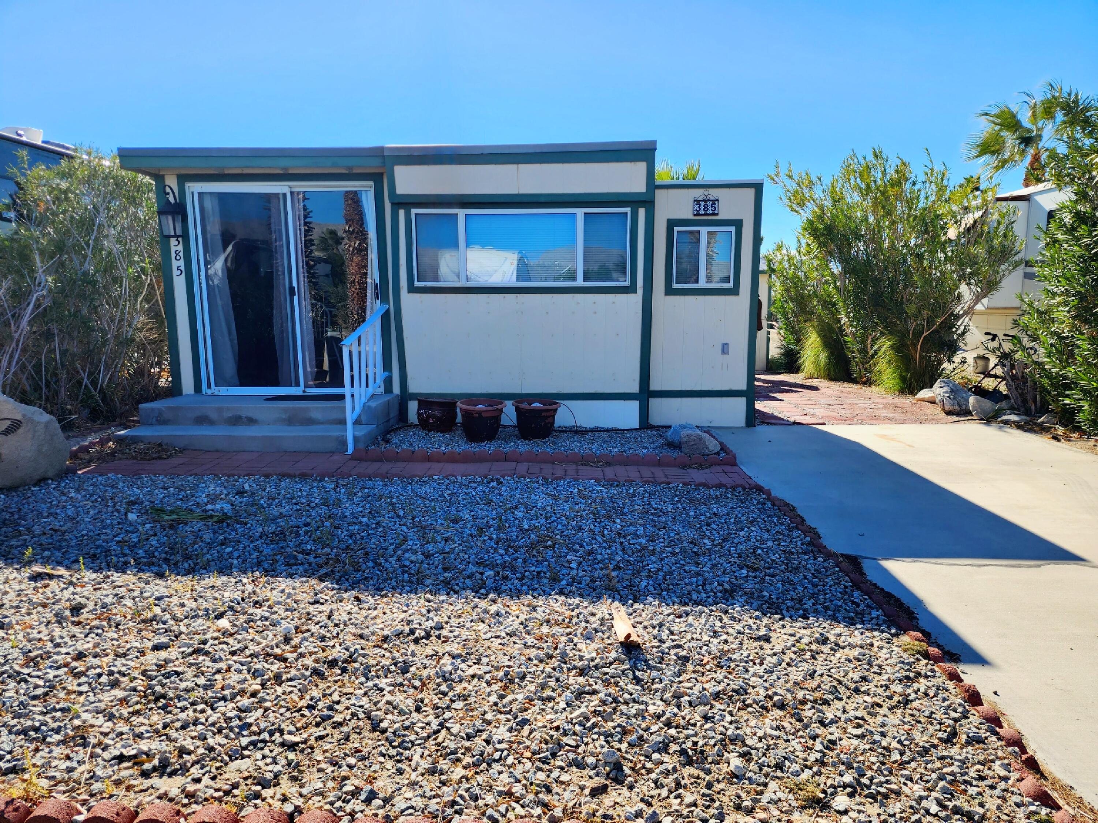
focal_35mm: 23
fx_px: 730
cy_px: 412
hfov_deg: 73.9
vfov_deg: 58.9
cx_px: 549
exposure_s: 1/909
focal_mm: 6.4
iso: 12
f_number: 1.8
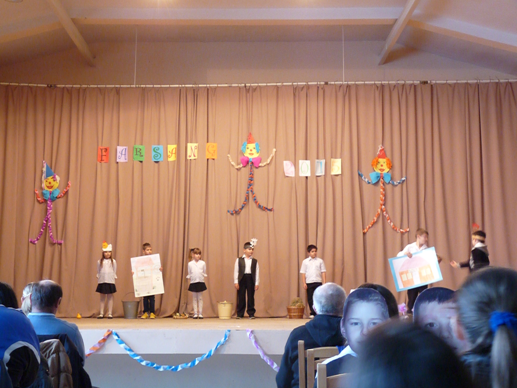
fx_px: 1001
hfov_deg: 29.0
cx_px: 258
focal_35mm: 67
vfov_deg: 21.9
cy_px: 194
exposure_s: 1/8
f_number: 3.4
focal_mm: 11.9
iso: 800
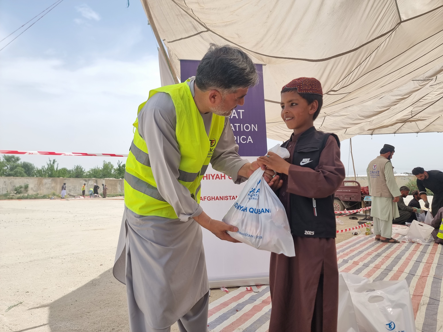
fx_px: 307
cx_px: 222
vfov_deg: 56.8
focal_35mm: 24
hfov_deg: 71.6
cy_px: 166
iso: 50
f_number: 1.8
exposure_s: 1/810
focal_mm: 6.7
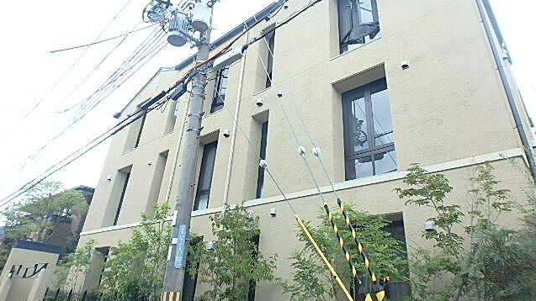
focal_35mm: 23
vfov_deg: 49.4
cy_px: 131
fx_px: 327
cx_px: 268
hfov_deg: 78.7
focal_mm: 3.7
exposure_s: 1/160
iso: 125
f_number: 3.5
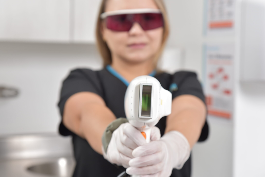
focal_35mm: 87
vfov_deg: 15.7
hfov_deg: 23.4
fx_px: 641
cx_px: 123
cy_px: 72
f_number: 3.5
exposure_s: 1/160
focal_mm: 70
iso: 200
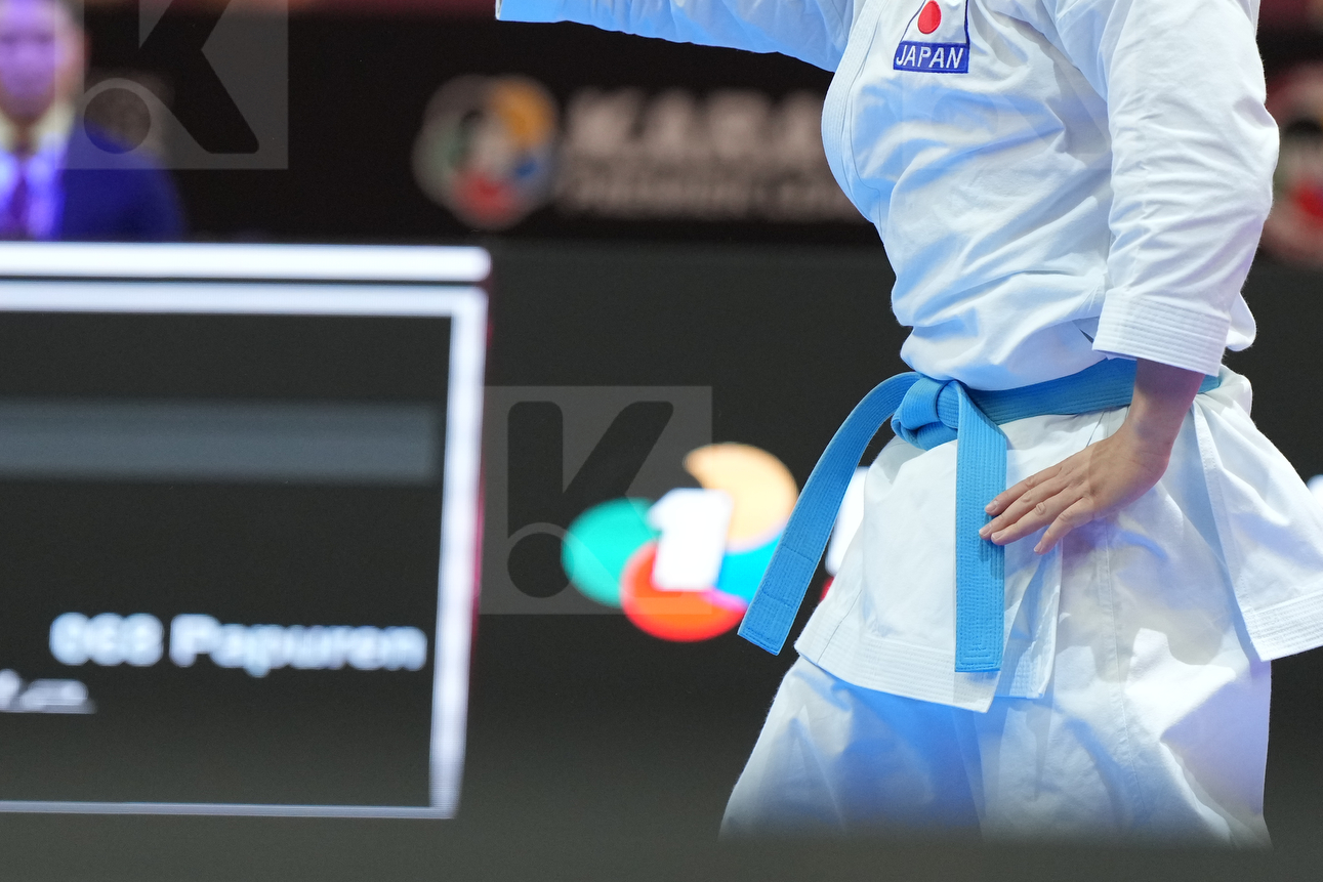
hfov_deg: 6.8
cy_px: 56
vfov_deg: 4.5
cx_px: 595
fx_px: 11099
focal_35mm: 302
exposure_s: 1/1250
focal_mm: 156
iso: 2500
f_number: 2.8
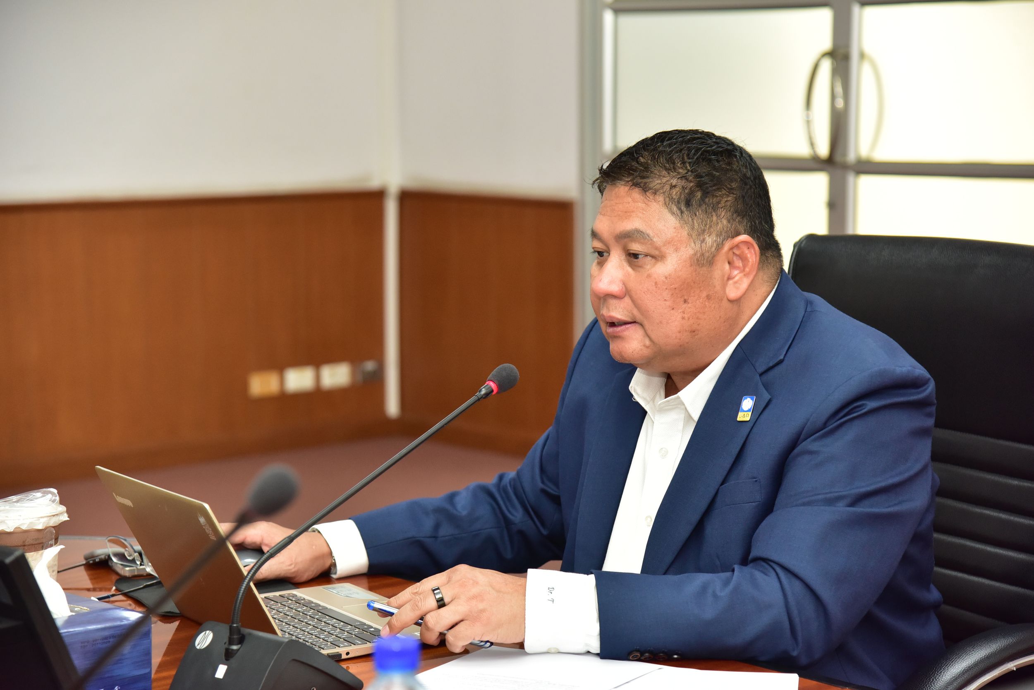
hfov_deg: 22.1
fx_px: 2643
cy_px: 345
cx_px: 517
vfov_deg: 14.9
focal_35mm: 92
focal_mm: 92
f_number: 5
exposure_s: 1/125
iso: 2000
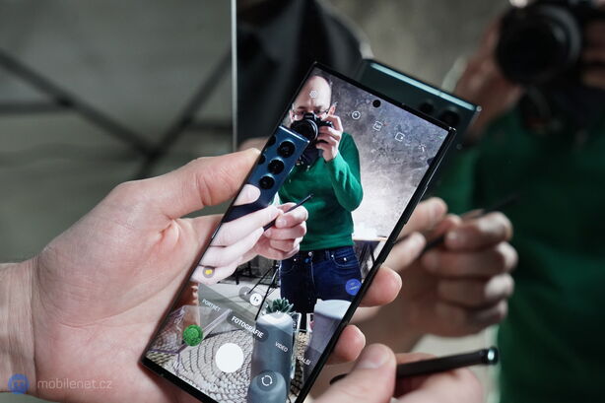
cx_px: 302
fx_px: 1176
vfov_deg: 19.4
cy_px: 202
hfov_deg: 28.9
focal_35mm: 70
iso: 6400
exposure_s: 1/125
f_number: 7.1
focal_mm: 70
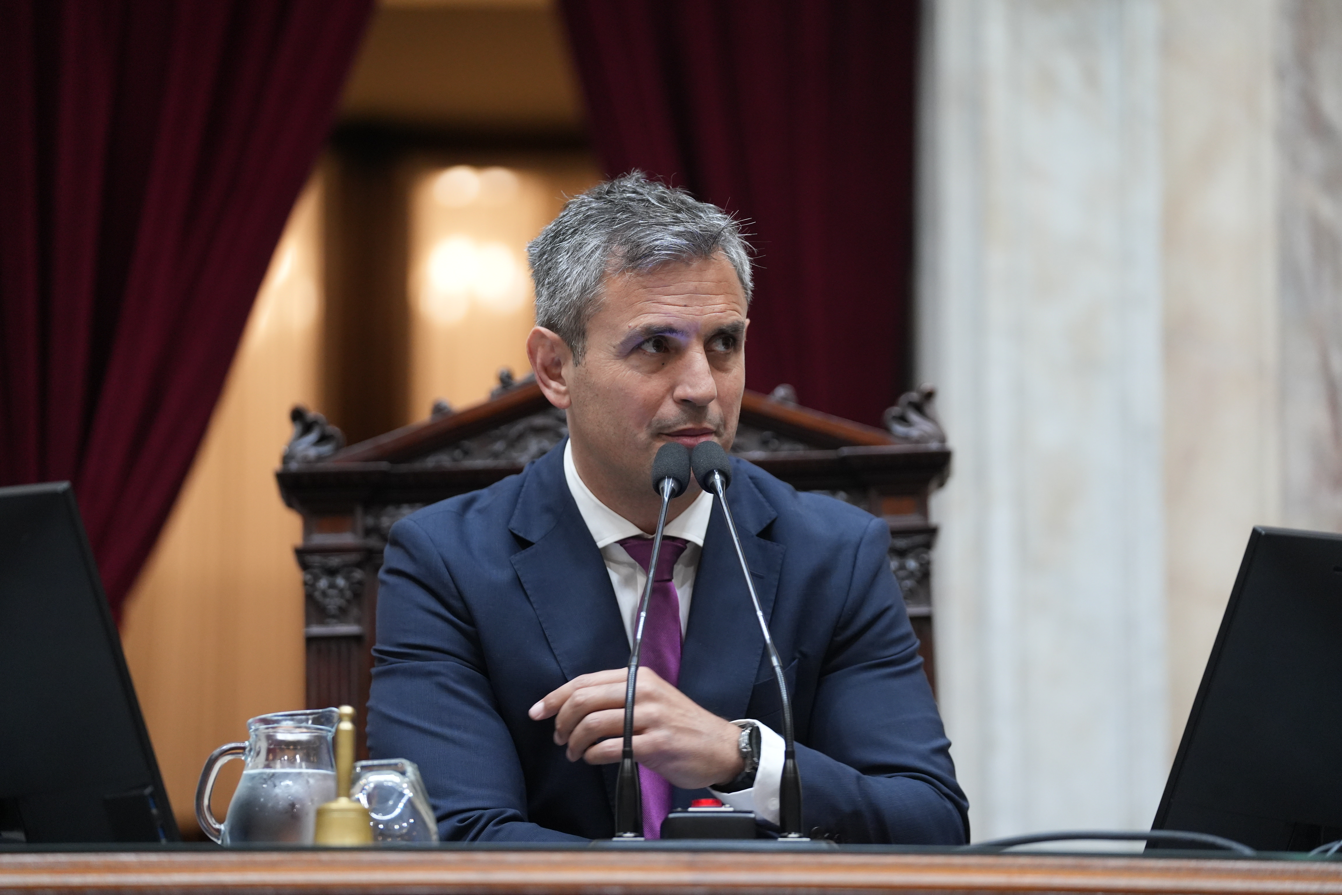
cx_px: 671
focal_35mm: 154
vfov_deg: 8.9
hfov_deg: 13.3
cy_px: 448
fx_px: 5740
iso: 3200
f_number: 2.8
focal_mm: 154
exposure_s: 1/250
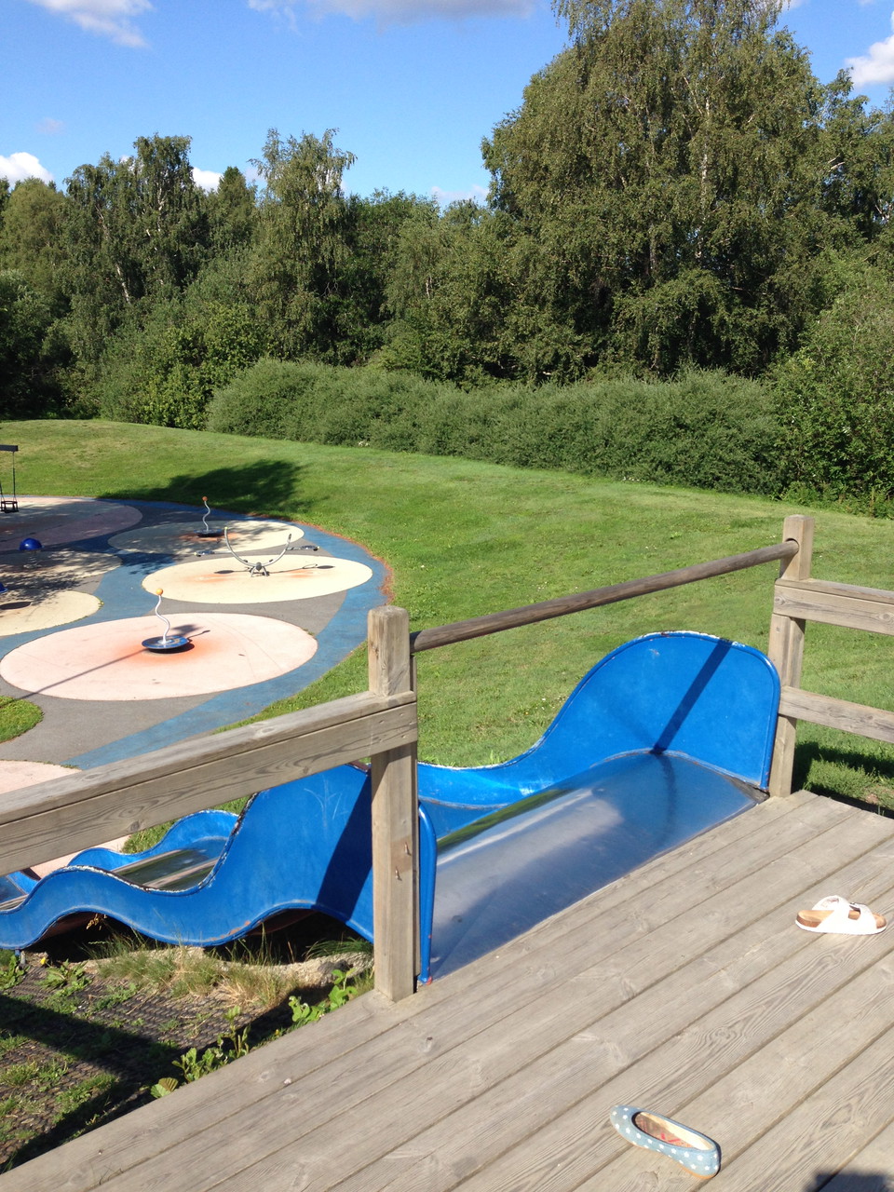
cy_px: 596
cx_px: 447
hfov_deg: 42.9
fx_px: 1136
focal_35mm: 33
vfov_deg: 55.4
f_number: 2.4
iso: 50
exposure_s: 1/1261
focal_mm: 4.12
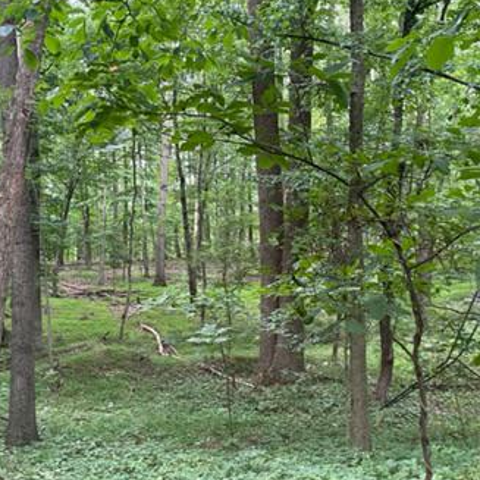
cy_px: 297
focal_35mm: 45
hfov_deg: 37.5
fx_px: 706
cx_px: 223
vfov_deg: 37.4
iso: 125
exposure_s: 1/61
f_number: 1.6
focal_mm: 4.2
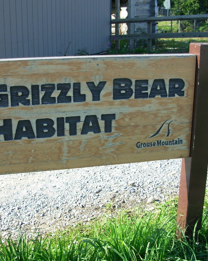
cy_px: 130
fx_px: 385
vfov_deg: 37.3
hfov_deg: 30.2
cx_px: 84
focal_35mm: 50
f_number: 2.9
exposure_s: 1/342
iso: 50
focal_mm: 6.3
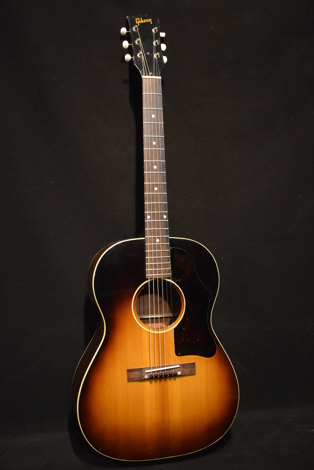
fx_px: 530
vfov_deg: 47.9
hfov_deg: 33.0
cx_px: 157
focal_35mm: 40
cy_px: 235
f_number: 4
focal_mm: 27
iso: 3200
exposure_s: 1/15
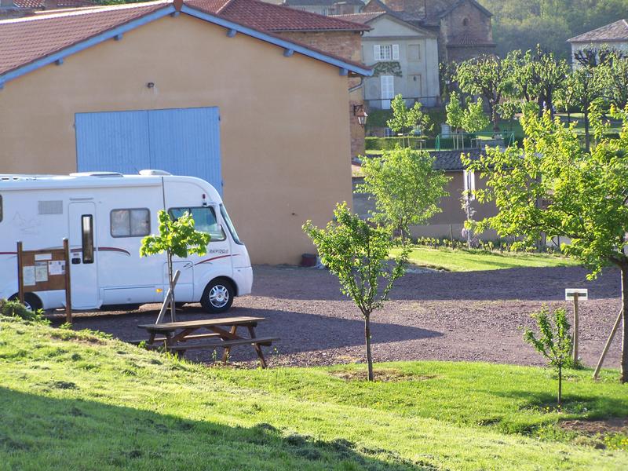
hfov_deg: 15.4
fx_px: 2322
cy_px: 236
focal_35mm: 128
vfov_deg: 11.6
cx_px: 314
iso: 64
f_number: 3.3
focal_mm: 21.2
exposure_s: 1/250
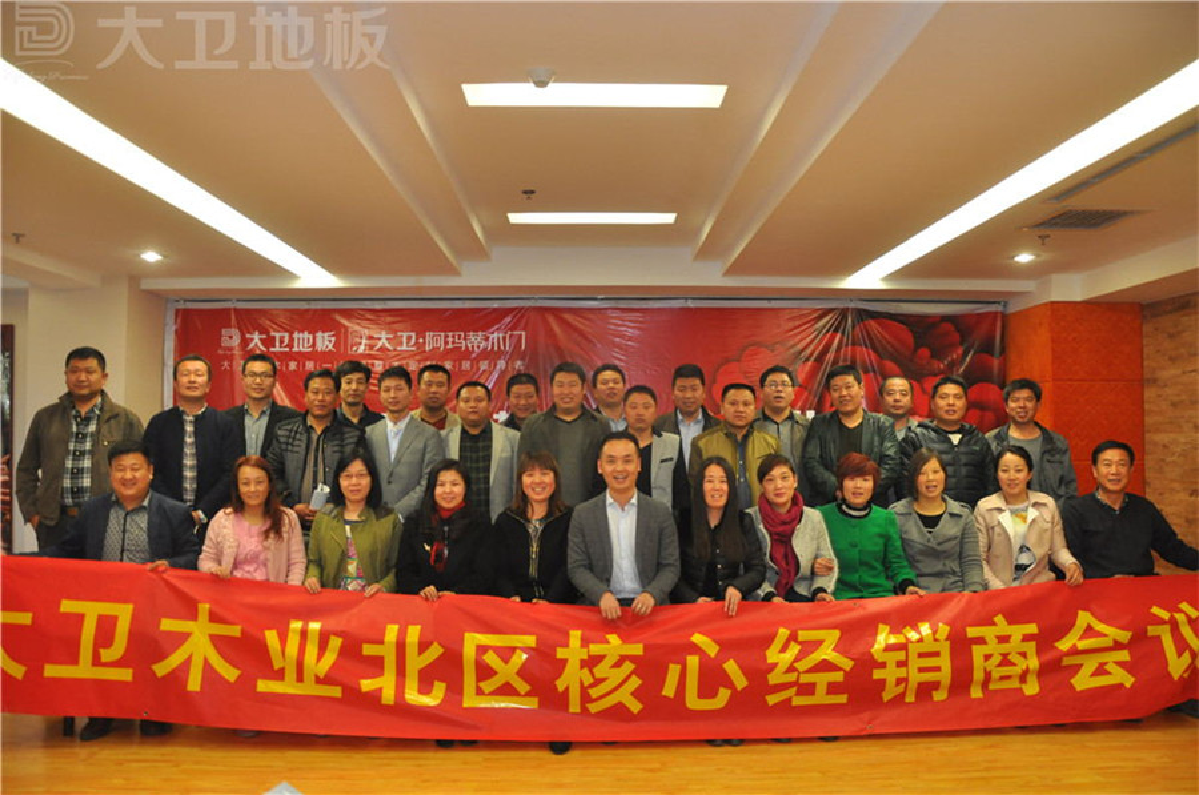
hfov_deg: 67.5
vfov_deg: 47.8
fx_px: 898
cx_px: 600
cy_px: 398
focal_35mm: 27
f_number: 4
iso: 800
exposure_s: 1/80
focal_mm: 18
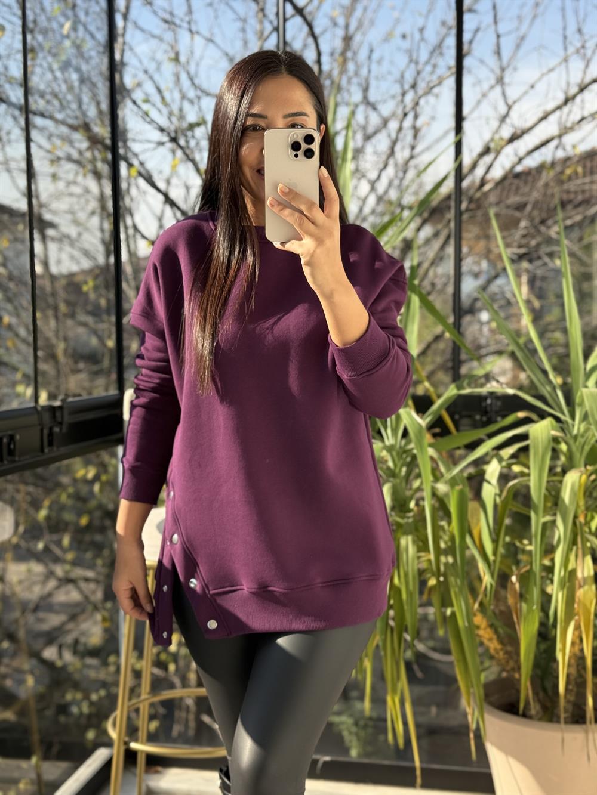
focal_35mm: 48
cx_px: 298
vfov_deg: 39.7
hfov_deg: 30.3
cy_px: 398
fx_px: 1104
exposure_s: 1/1149
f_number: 1.78
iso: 80
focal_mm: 6.76
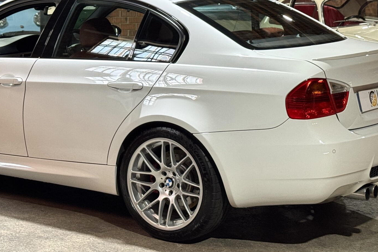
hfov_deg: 21.8
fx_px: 976
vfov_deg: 14.6
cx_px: 120
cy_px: 26
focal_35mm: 93
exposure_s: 1/50
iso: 200
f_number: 1.78
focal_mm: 6.76
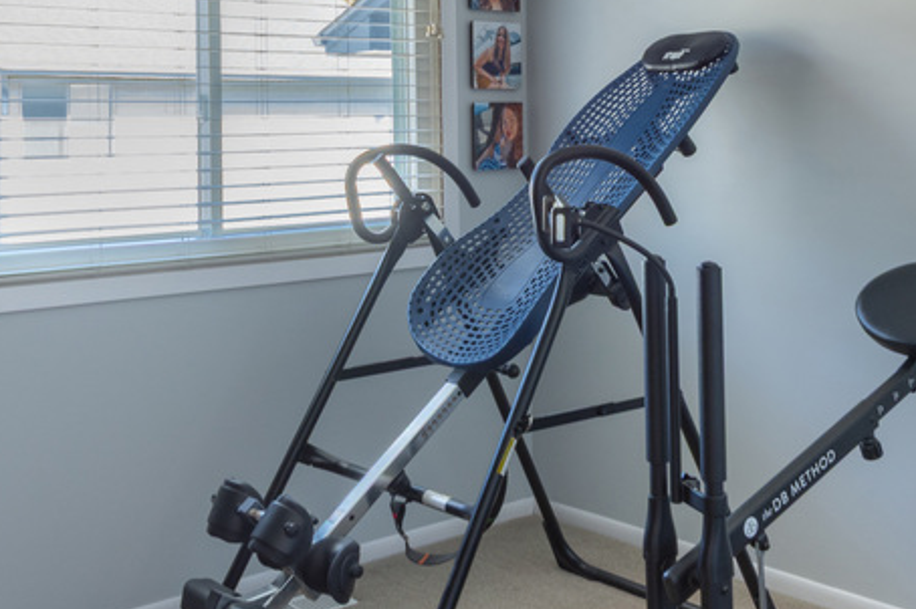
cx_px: 458
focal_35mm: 50
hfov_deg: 39.6
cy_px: 107
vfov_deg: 26.4
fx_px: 1271
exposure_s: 1/4
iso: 80
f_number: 8
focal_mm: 14
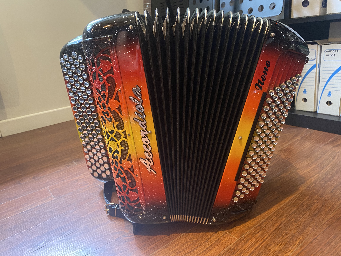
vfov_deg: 53.1
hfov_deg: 67.3
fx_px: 256
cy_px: 128
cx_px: 170
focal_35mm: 26
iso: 640
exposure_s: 1/30
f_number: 1.8
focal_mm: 4.25
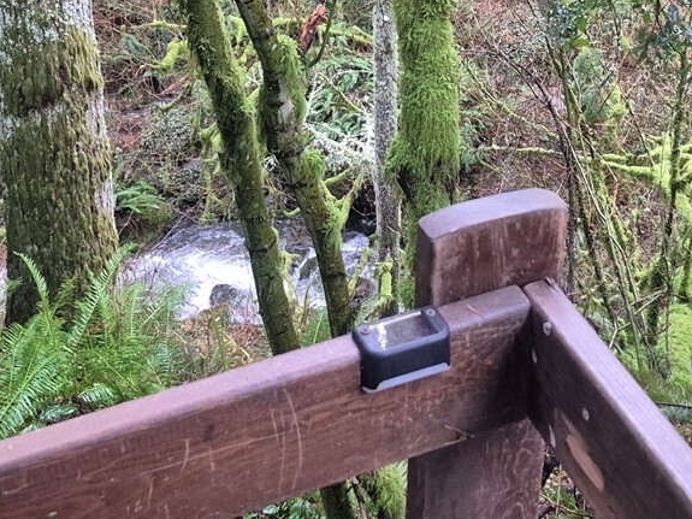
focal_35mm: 64
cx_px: 335
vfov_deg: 22.0
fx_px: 1279
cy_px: -4
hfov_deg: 30.3
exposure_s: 1/60
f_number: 1.8
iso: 1000
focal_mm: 5.4
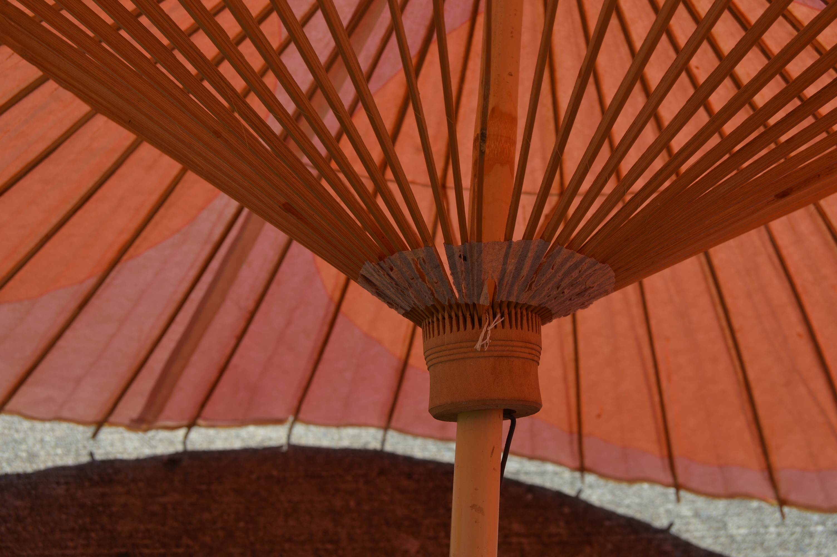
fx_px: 1220
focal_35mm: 52
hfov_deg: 37.9
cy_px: 278
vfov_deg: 25.7
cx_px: 418
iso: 100
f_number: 8
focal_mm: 35
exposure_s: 1/250
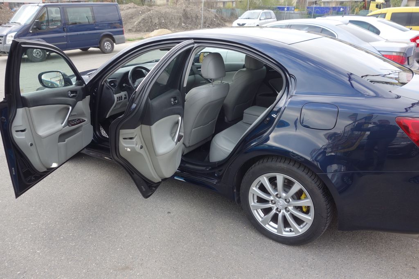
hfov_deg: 65.5
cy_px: 140
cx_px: 210
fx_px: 326
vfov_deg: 46.4
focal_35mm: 28
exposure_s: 1/100
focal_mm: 10.4
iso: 125
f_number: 4
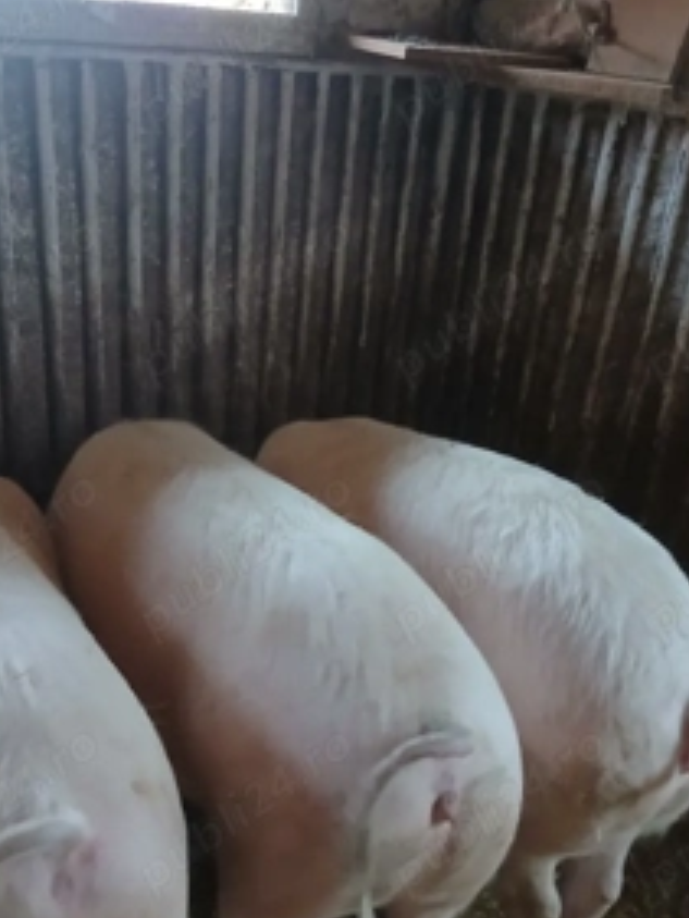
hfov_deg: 38.7
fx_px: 981
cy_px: 595
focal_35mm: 37
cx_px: 310
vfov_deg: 49.4
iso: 1000
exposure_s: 1/20
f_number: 1.8
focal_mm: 3.98
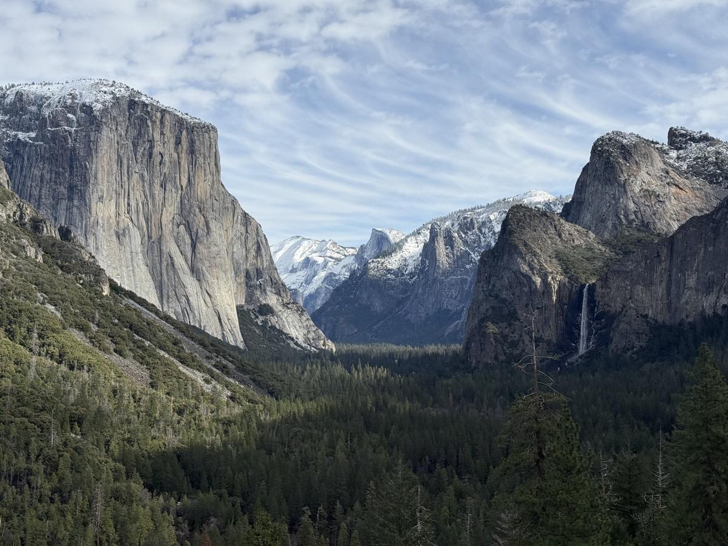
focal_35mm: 48
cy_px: 273
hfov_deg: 39.7
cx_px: 364
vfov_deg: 30.3
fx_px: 1009
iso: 80
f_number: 1.78
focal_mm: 6.76
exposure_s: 1/7874
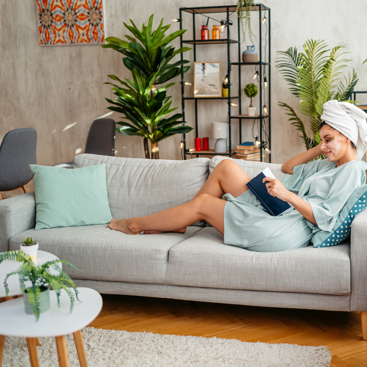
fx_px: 540
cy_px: 184
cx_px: 266
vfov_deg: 37.6
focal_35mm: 45
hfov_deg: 36.8
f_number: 1.8
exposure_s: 1/400
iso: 100
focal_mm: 35
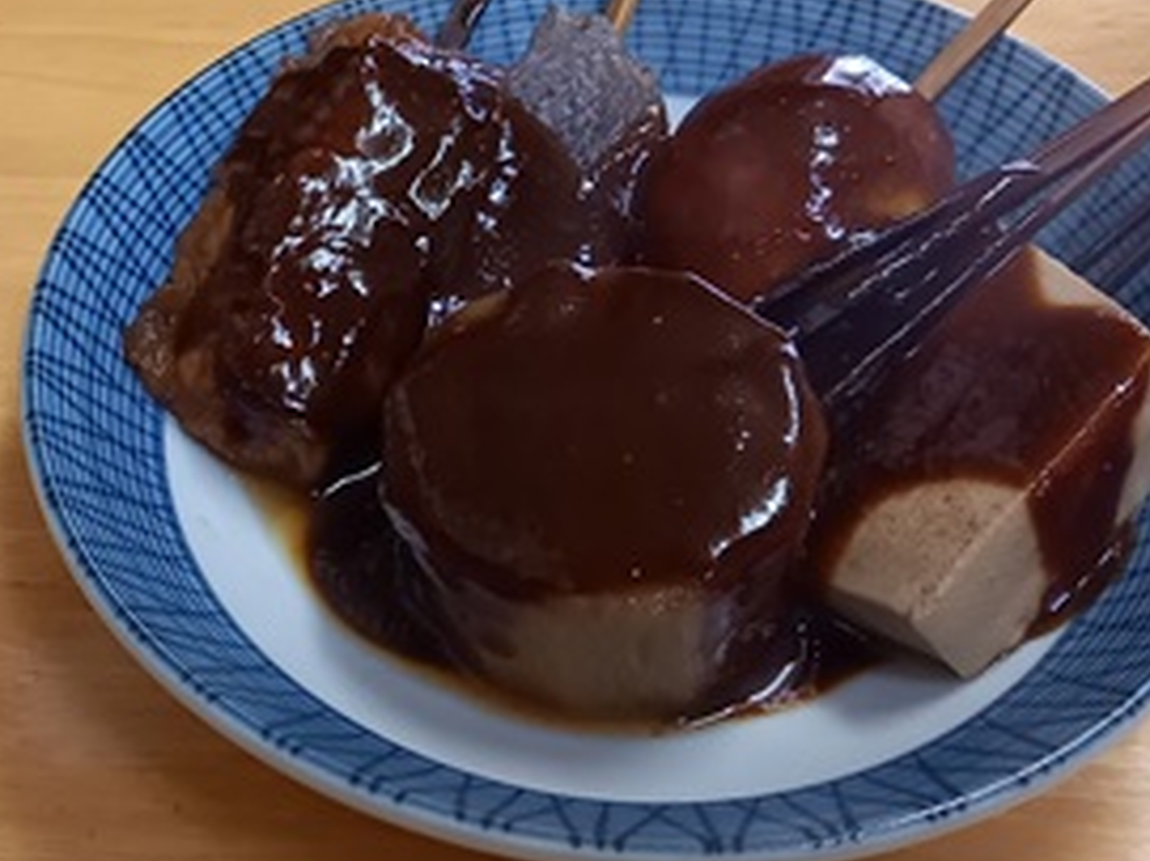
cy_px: 310
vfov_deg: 24.7
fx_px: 1959
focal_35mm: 59
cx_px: 344
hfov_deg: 32.3
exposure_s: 1/40
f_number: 1.8
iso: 400
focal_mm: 4.65
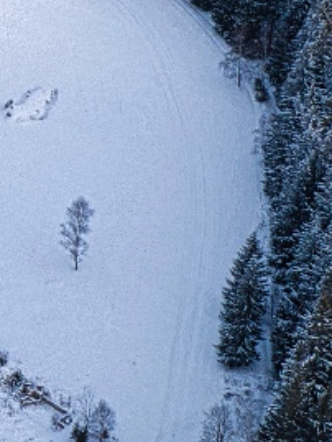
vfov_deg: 11.3
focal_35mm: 160
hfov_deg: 7.9
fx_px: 2044
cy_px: -412
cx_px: -690
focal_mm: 10.26
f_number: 5
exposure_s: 1/200
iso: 100
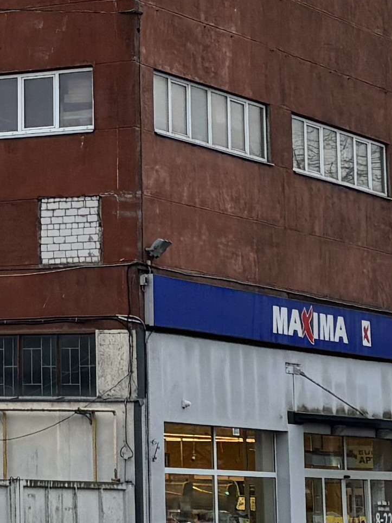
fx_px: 2325
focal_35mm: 154
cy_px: -155
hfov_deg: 9.5
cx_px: -126
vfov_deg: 12.4
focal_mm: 5.96
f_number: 1.6
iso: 50
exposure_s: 1/553
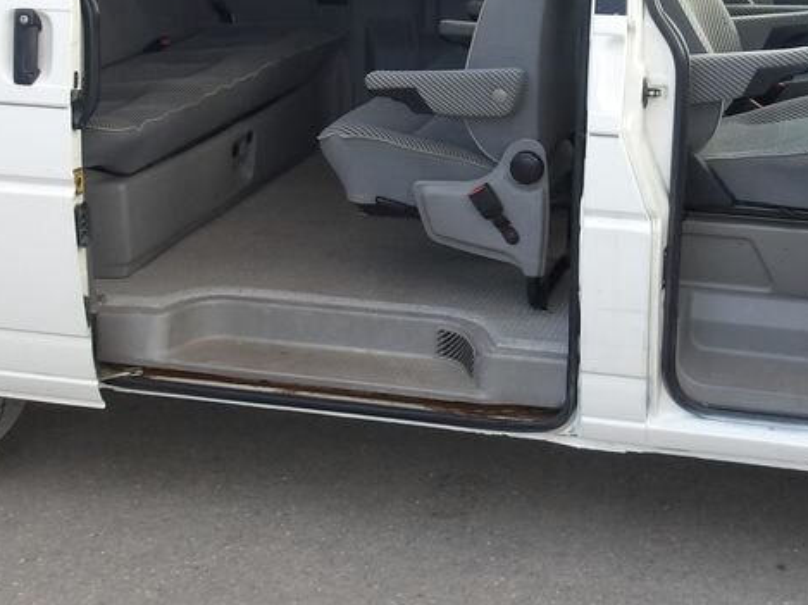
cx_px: 570
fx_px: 1376
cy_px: 138
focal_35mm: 59
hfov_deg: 32.3
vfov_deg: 24.5
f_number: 3
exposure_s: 1/89
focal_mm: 4.9
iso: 100
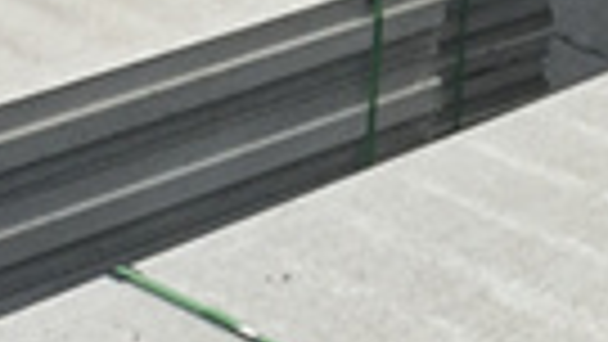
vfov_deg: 6.5
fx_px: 3015
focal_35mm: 187
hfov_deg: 11.4
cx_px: 549
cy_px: 54
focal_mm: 4.15
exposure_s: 1/2639
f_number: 2.2
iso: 32
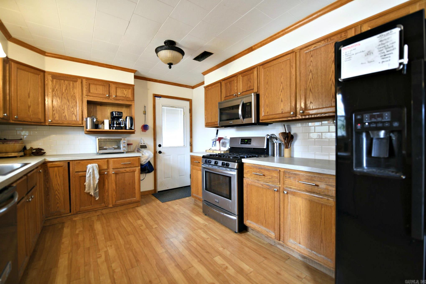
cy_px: 142
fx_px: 177
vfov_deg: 77.3
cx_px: 213
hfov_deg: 100.4
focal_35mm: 15
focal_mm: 15
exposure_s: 1/15
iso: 640
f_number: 2.8
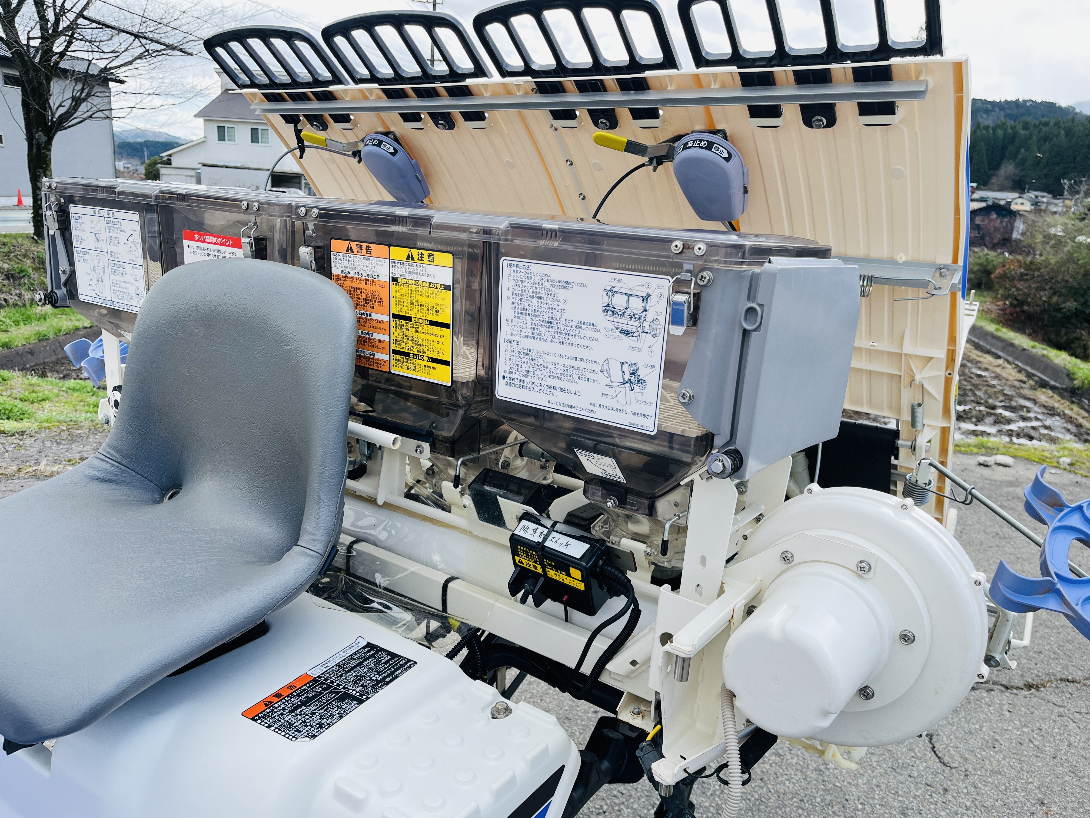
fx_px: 819
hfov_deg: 67.3
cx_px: 545
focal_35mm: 26
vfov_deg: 53.1
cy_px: 409
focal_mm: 5.1
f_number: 1.6
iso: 50
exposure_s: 1/746
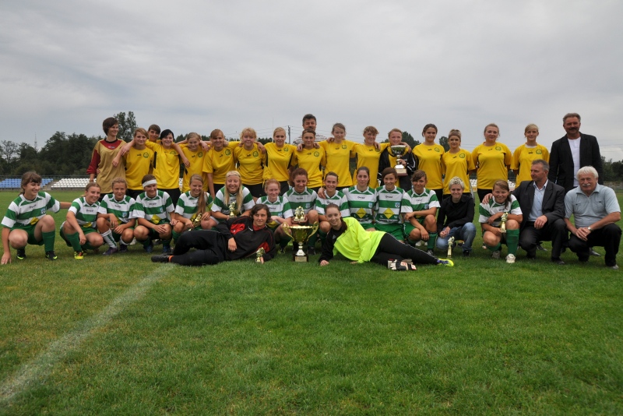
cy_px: 208
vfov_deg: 50.4
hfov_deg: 70.4
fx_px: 441
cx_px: 312
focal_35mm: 26
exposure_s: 1/500
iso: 250
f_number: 4.5
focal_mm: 17
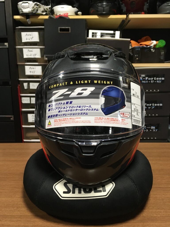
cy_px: 114
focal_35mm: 29
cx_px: 85
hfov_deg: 48.2
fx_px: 190
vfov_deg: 61.7
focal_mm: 4.15
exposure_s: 1/30
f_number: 2.2
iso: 125
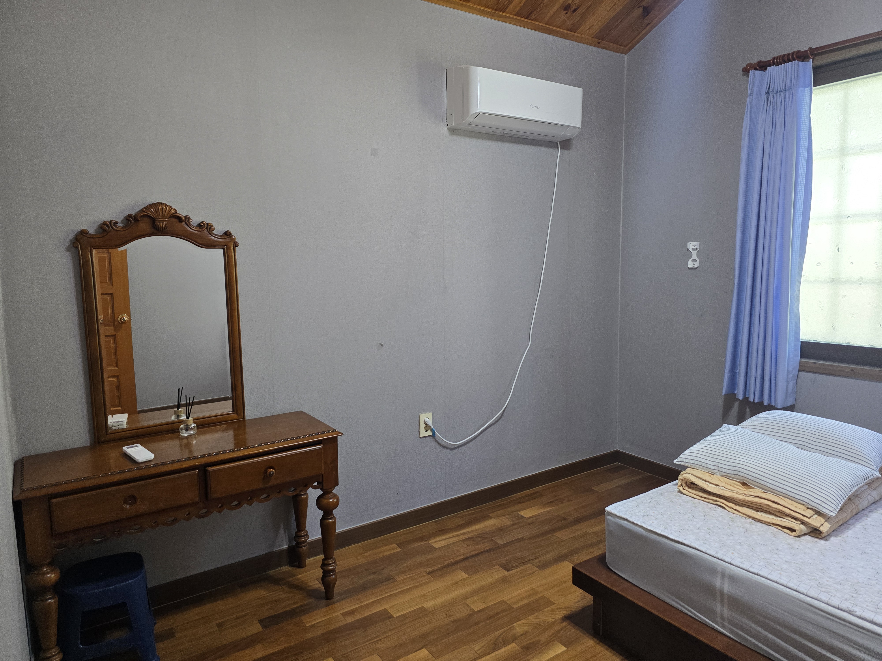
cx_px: 441
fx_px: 586
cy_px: 330
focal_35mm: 23
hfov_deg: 73.9
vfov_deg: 58.9
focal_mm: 6.3
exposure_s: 1/120
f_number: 1.7
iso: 250
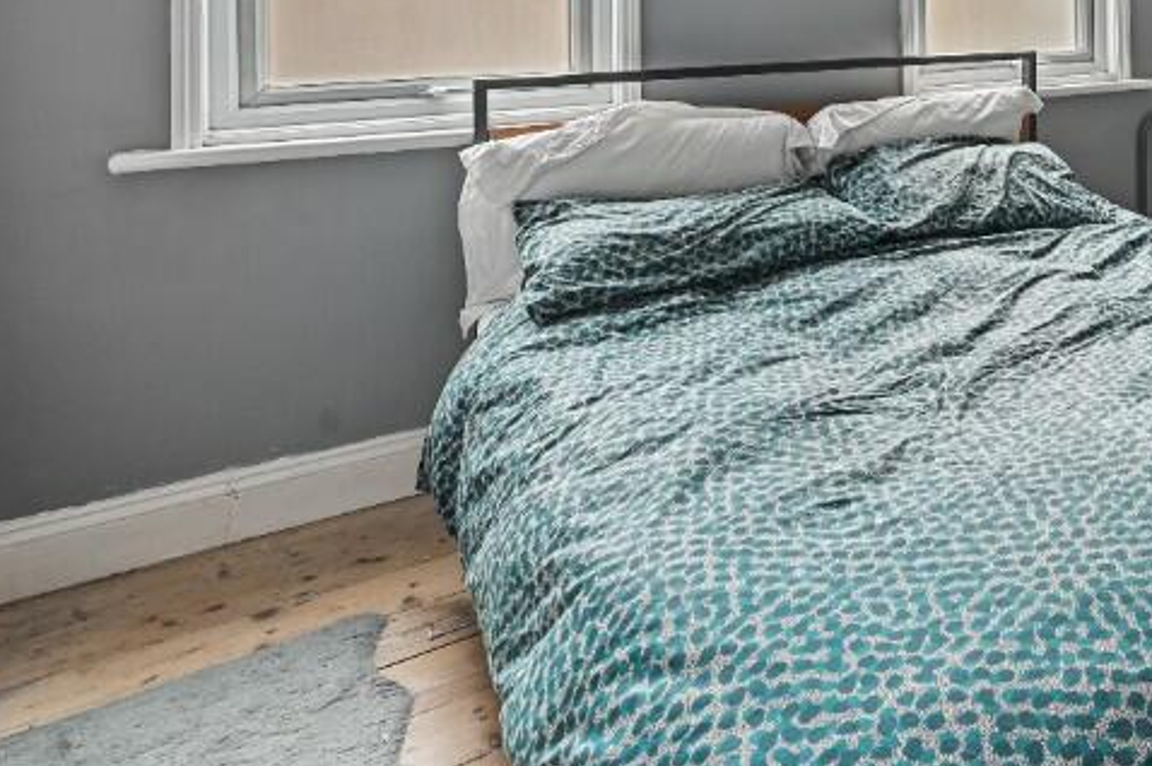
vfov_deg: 37.4
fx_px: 994
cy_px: -13
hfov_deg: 50.0
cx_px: 1128
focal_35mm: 31
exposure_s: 1/4
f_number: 8
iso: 400
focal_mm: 14.5
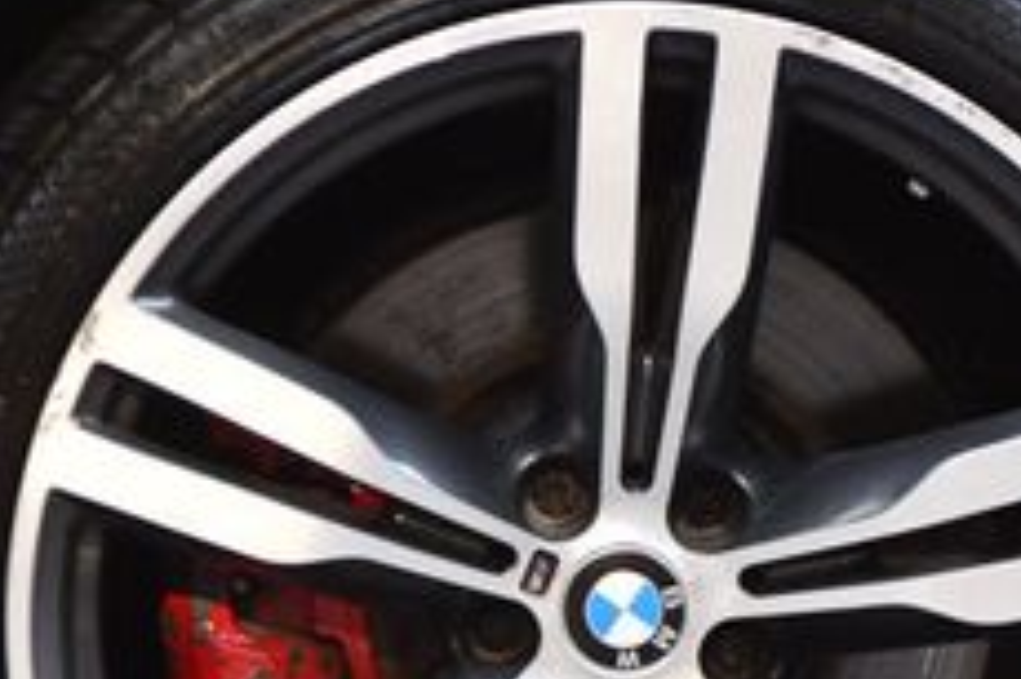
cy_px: 528
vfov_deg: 2.4
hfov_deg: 3.7
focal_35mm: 563
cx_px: 564
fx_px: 15955
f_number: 4.8
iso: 1400
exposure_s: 1/250
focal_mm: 135
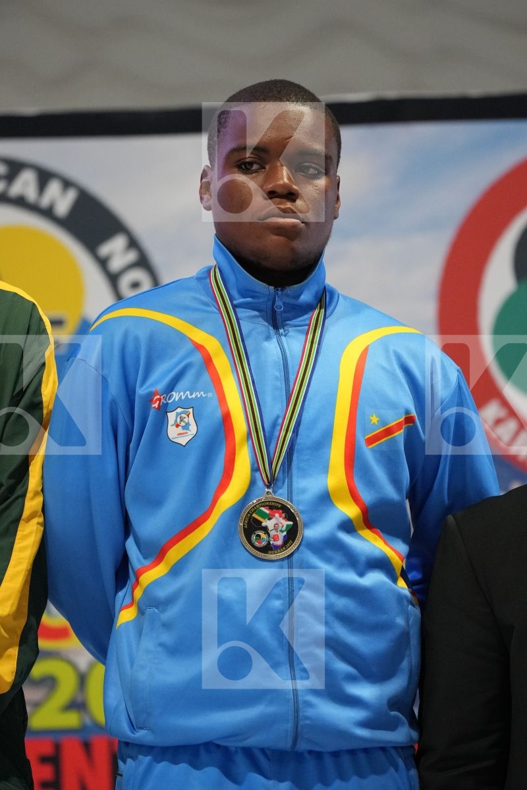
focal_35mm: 300
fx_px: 6587
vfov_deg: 6.9
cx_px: 264
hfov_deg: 4.6
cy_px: 395
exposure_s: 1/250
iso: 3200
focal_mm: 200
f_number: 2.8
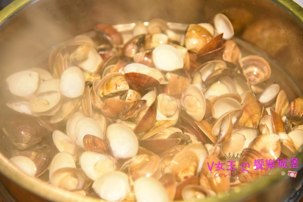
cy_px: 101
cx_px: 152
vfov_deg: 16.1
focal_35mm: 85
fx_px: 716
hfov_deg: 23.9
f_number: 4
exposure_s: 1/50
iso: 3200
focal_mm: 85
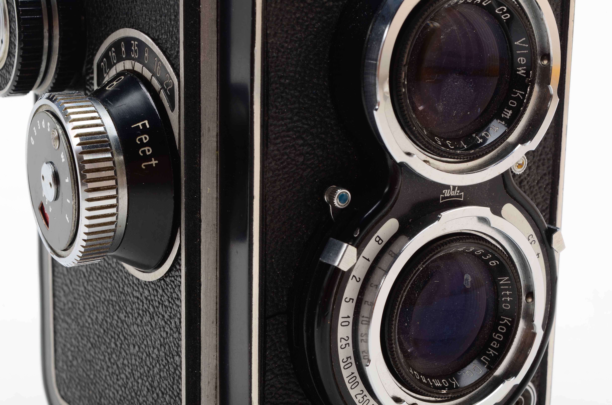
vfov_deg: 16.5
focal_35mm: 82
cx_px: 306
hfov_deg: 24.7
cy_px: 202
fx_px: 1400
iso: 100
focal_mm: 55
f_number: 20
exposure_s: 1/160
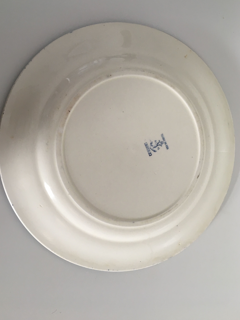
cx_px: 115
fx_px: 296
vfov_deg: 56.7
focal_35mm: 32
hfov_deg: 44.2
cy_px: 147
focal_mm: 4.15
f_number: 2.2
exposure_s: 1/33
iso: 80
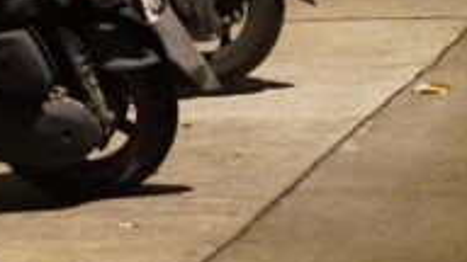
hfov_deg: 9.2
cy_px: -70
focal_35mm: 227
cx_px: 755
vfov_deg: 5.3
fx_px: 2808
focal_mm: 27
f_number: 4.5
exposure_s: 1/50
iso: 6400
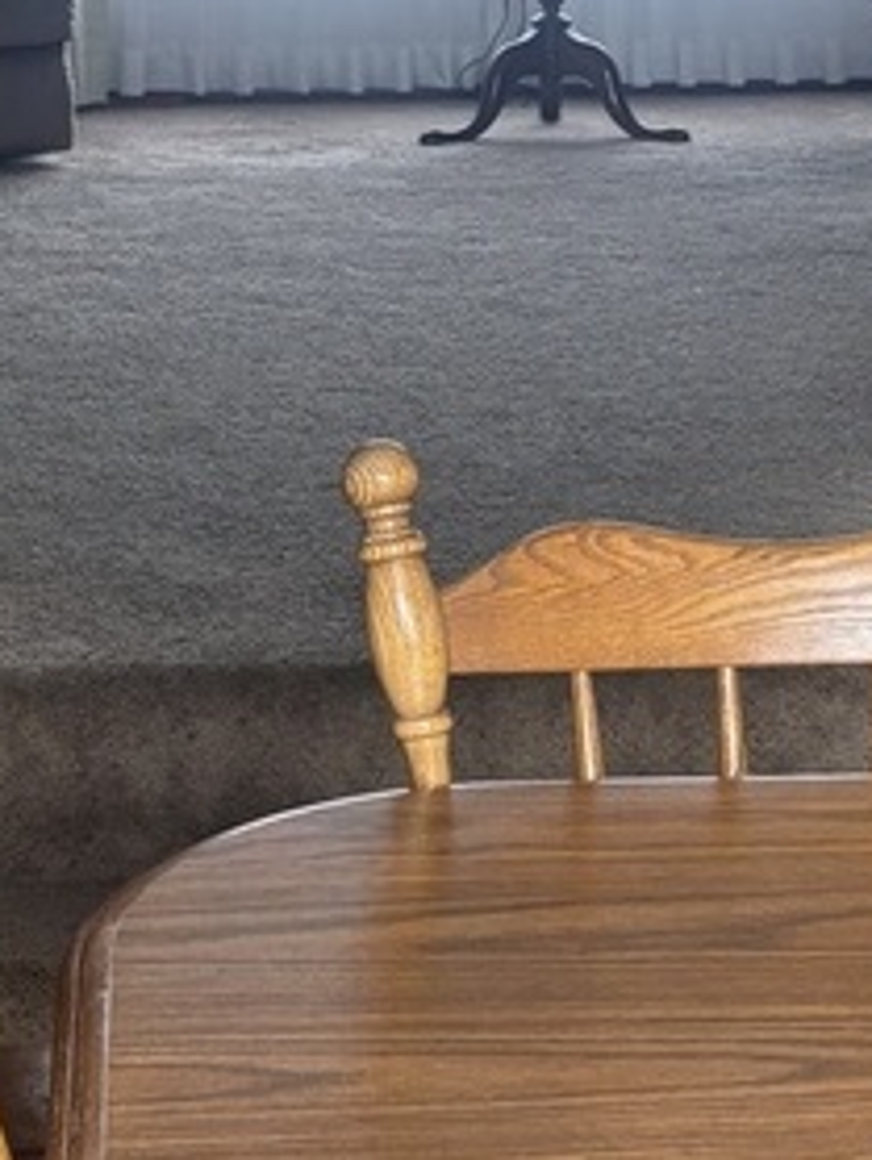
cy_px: 117
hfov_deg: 14.7
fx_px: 3387
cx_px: 350
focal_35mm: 101
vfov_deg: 19.1
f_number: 1.6
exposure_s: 1/121
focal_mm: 5.96
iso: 125
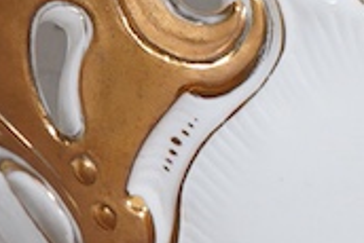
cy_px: 108
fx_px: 2378
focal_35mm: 235
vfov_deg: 5.9
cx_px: 609
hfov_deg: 8.5
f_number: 6.3
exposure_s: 1/125
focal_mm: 30
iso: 1250
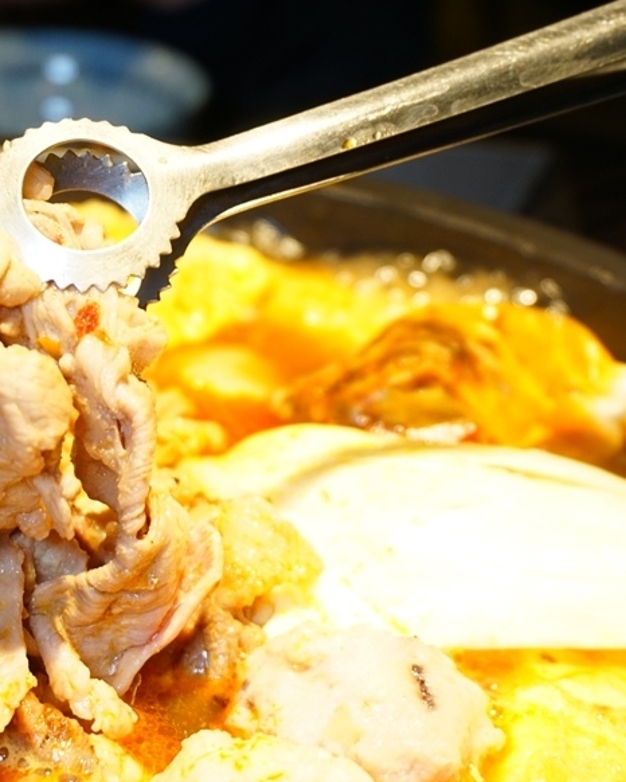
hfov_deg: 20.9
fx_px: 1663
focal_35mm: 72
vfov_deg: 26.4
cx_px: 78
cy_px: 452
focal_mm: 29
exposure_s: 1/60
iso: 400
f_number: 4.5
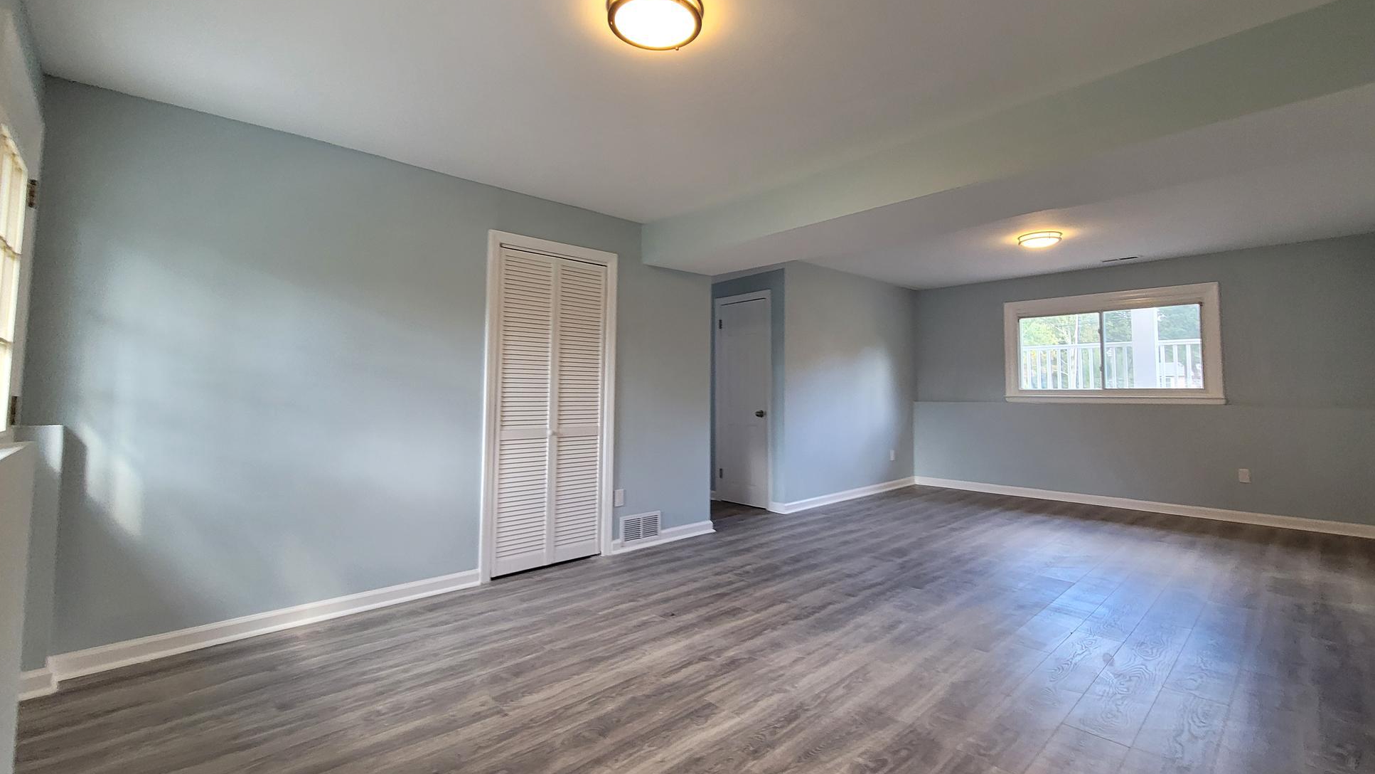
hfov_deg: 103.0
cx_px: 705
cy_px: 354
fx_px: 547
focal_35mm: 15
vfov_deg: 70.4
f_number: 2.2
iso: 160
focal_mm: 2.2
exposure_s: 1/60
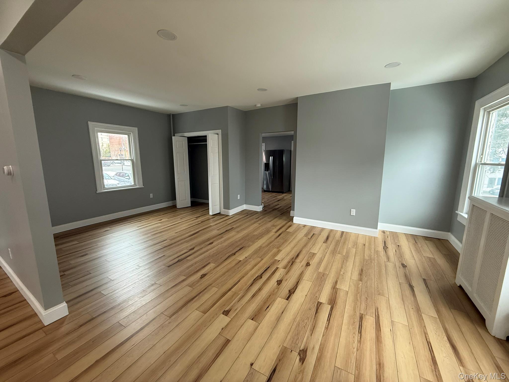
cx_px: 254
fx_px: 206
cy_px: 191
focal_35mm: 14
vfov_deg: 85.7
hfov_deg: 102.1
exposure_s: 1/120
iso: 250
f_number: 2.2
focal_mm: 2.22
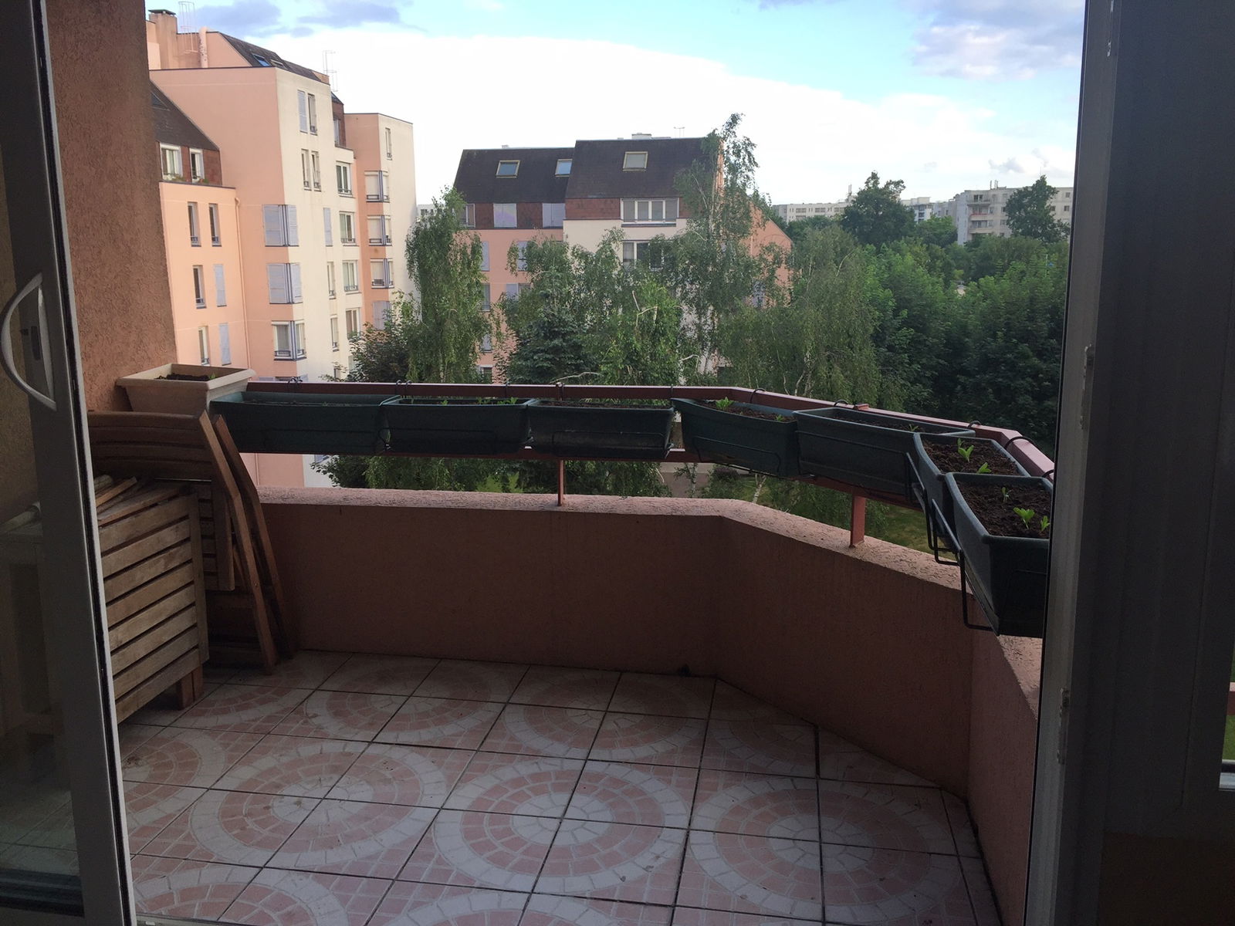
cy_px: 463
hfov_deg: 61.7
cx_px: 618
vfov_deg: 48.2
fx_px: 1035
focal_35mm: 29
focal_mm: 4.15
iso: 32
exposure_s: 1/293
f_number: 2.2
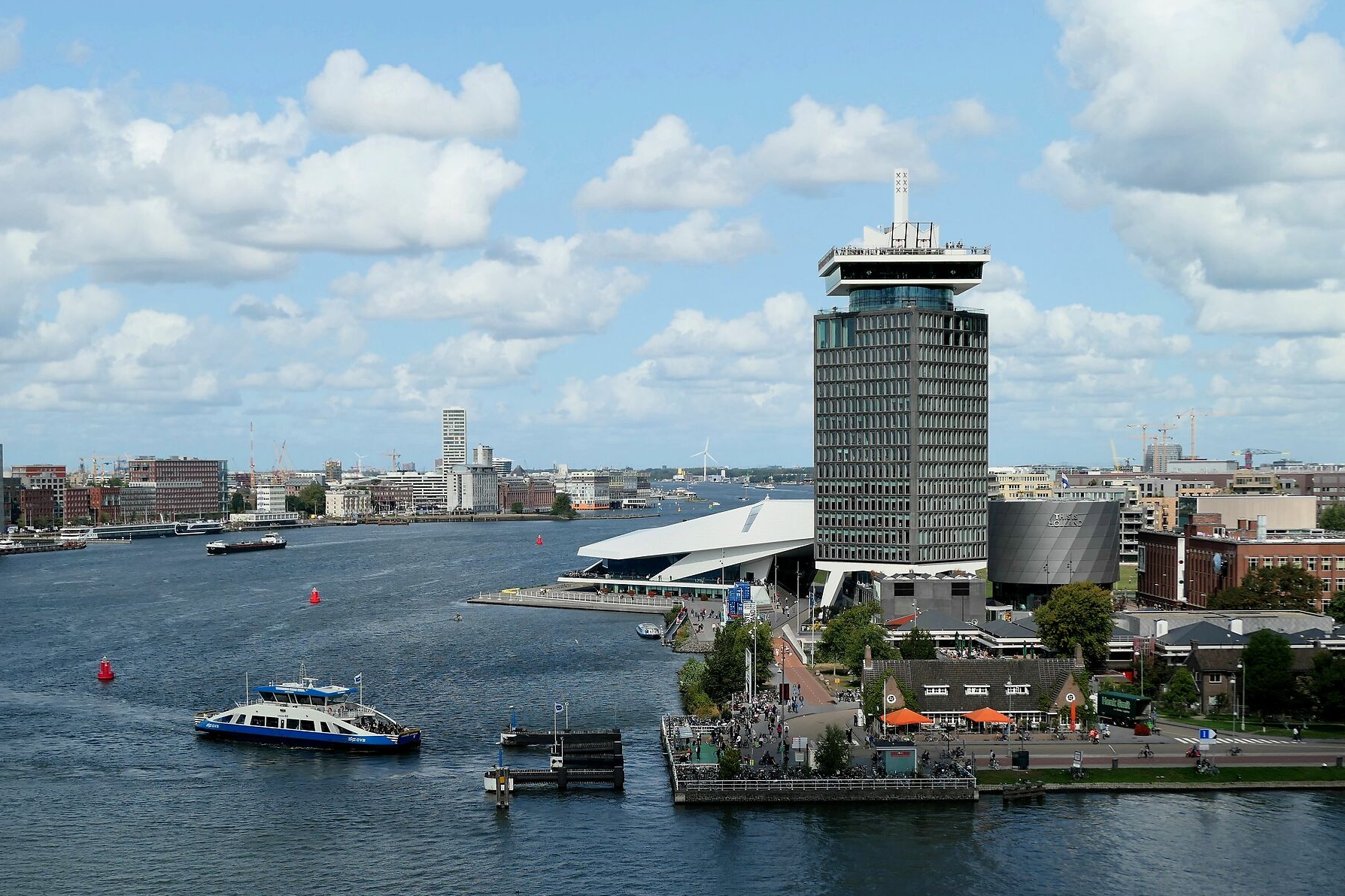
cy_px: 551
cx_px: 635
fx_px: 1905
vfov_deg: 26.4
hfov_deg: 38.9
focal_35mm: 51
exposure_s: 1/3200
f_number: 2.8
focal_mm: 14
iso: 125
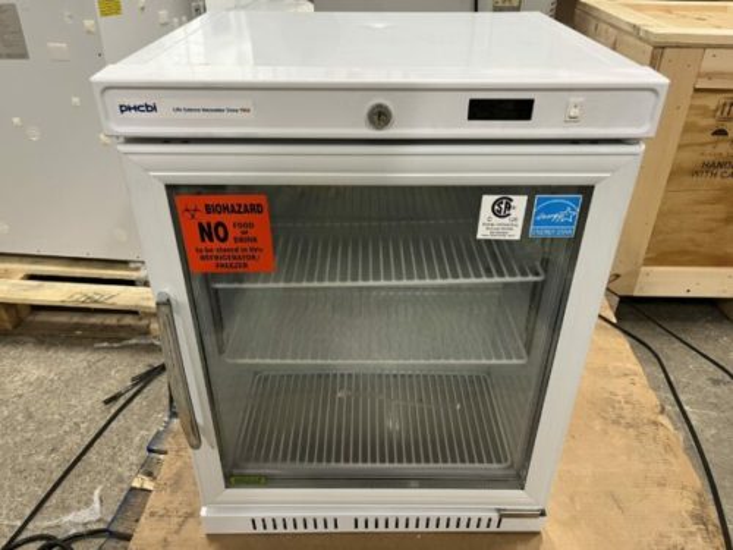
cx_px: 366
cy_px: 275
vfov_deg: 53.1
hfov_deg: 67.3
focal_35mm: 26
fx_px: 551
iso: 200
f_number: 1.6
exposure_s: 1/60
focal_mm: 5.1
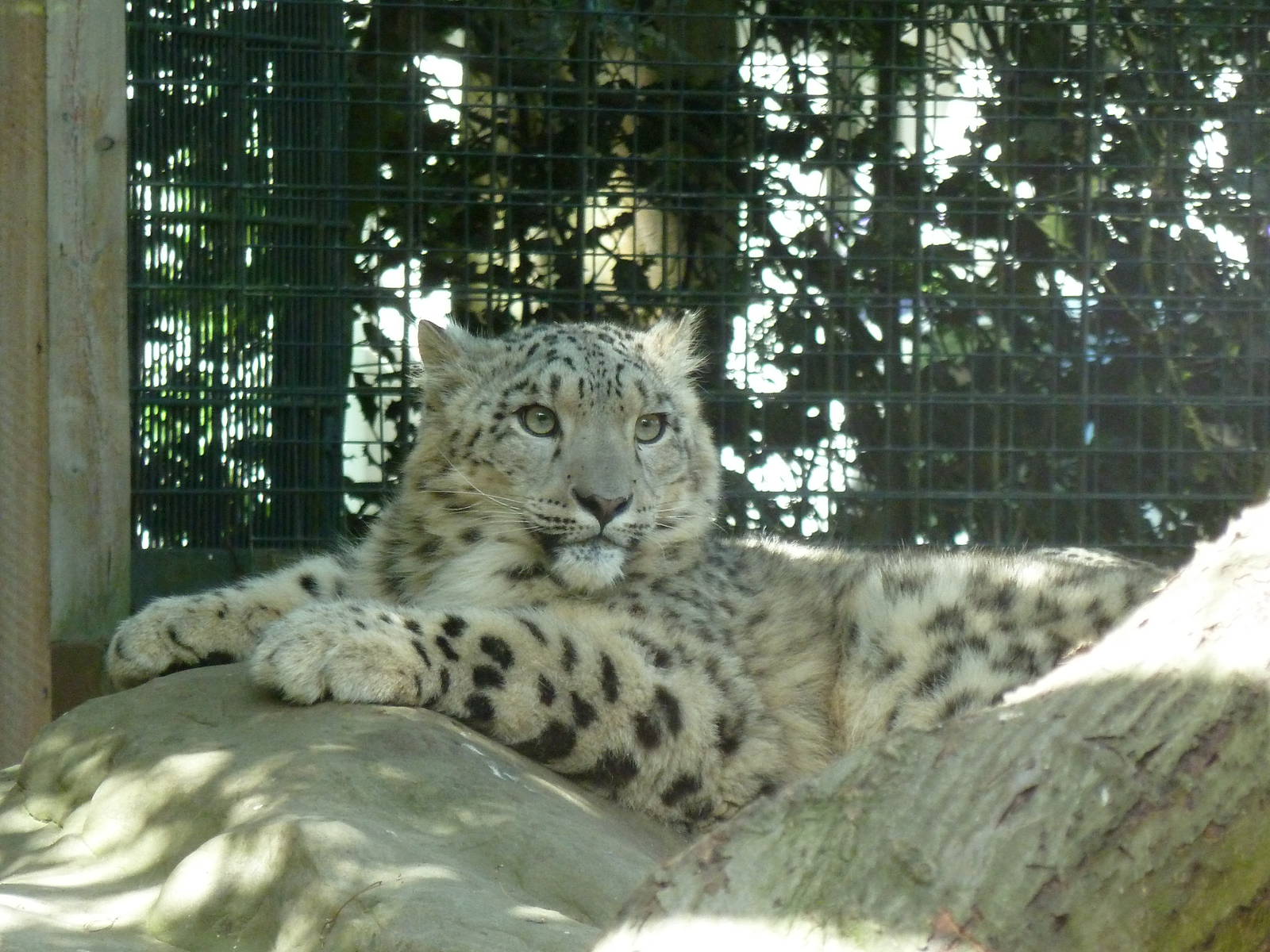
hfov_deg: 5.2
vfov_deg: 3.9
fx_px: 14088
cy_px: 476
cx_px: 635
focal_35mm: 384
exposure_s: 1/125
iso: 400
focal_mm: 49.2
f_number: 4.9
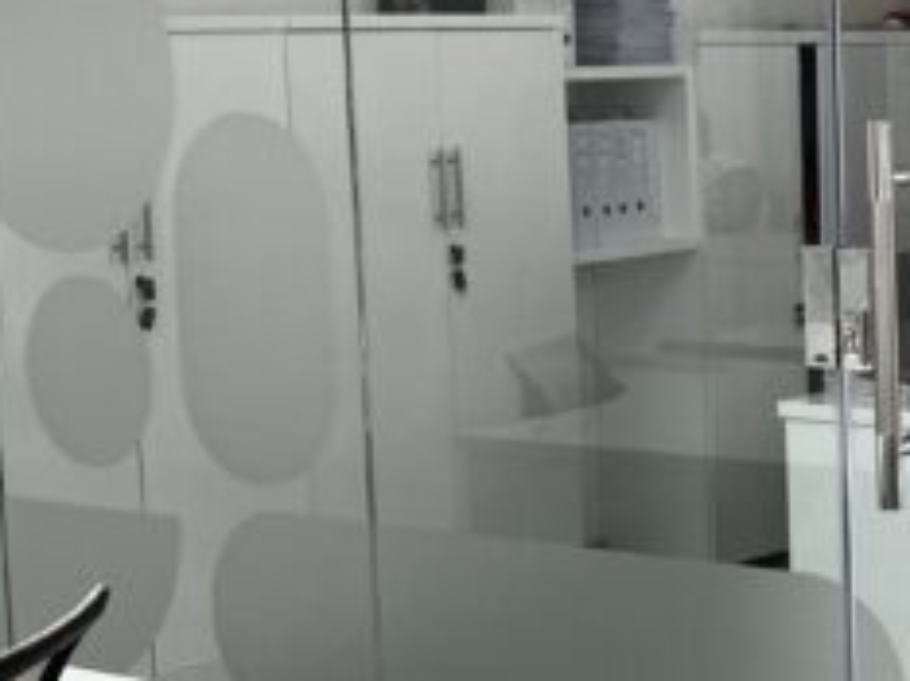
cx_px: 945
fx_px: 2416
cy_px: 377
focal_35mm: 92
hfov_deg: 20.5
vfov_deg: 16.0
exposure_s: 1/100
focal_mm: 3.99
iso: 50
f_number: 1.8
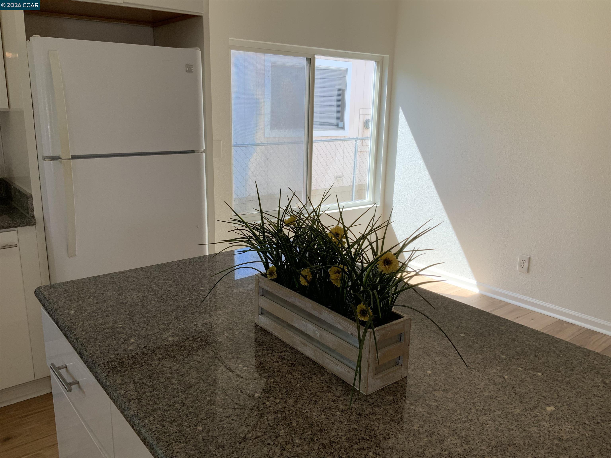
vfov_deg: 48.2
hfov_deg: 61.7
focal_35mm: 29
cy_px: 229
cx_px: 306
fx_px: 512
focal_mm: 3
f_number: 1.8
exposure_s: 1/174
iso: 16
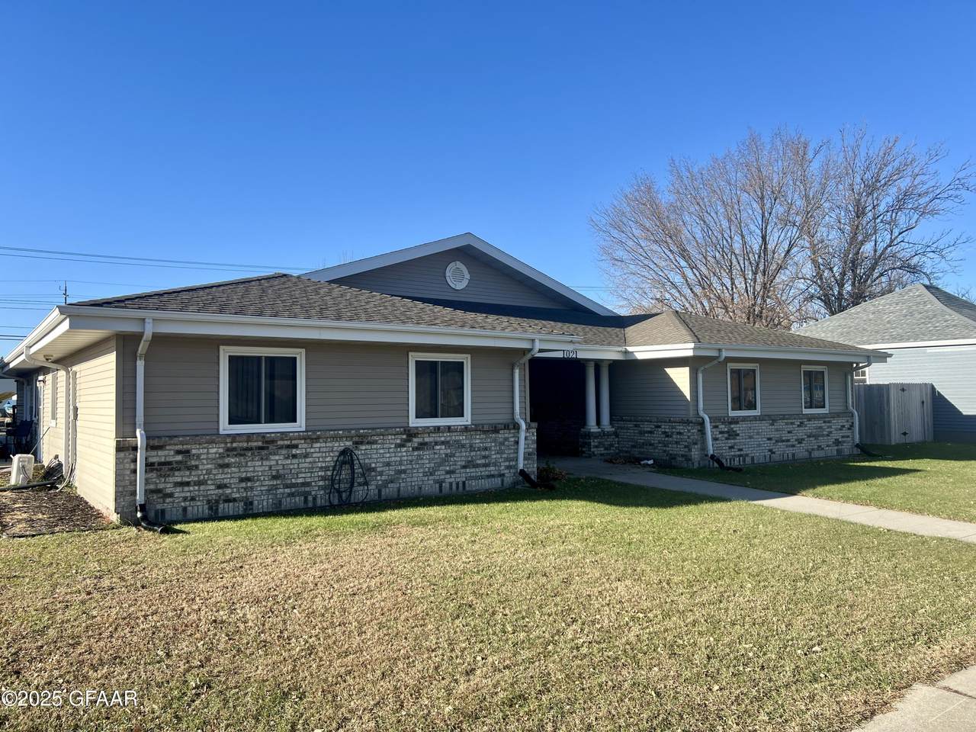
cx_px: 488
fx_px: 733
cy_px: 366
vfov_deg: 53.1
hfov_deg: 67.3
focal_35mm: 26
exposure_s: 1/1724
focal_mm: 5.7
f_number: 1.5
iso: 50
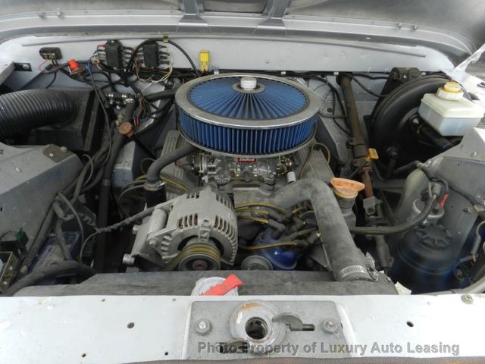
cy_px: 182
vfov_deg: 58.9
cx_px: 242
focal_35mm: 23
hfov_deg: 73.9
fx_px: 322
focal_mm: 4
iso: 160
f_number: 8
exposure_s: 1/50
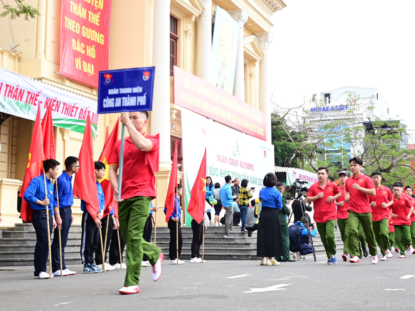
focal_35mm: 56
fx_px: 671
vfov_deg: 26.1
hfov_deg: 34.3
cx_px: 220
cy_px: 156
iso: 320
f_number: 5.6
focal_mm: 34
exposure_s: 1/200
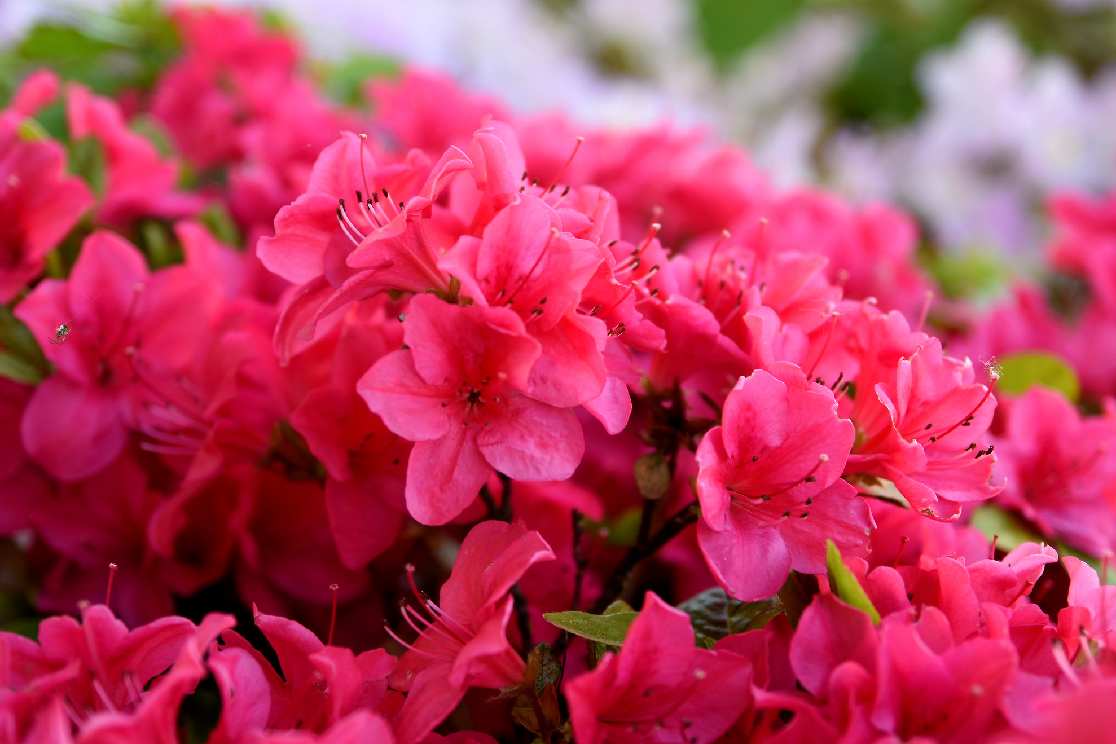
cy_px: 380
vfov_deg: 15.0
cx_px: 572
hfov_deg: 22.4
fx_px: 2821
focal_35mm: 91
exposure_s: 1/160
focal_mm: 50
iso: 100
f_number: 2.8
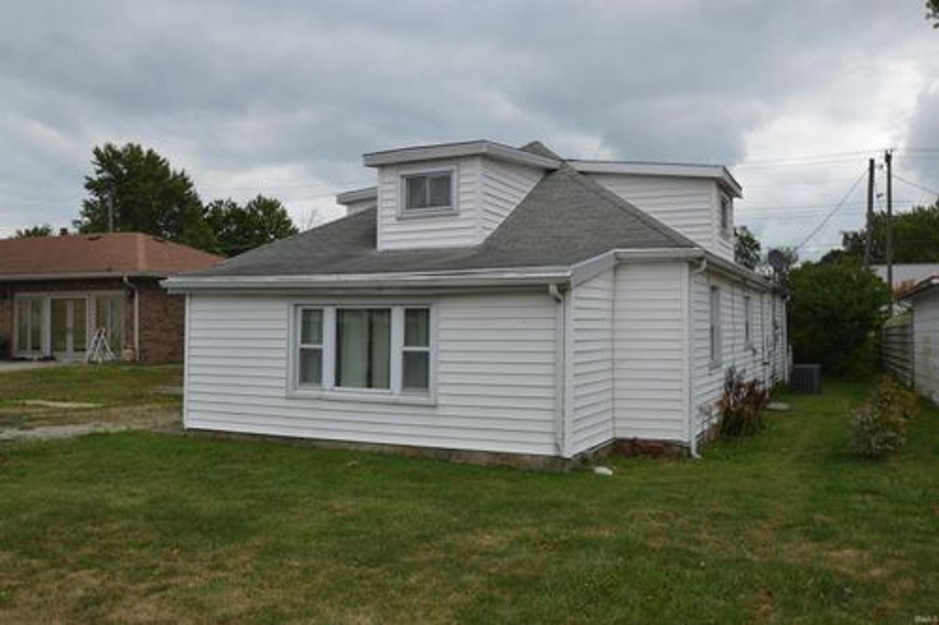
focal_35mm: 30
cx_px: 470
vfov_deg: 43.6
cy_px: 312
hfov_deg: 61.9
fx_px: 782
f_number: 7.1
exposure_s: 1/200
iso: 100
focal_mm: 20
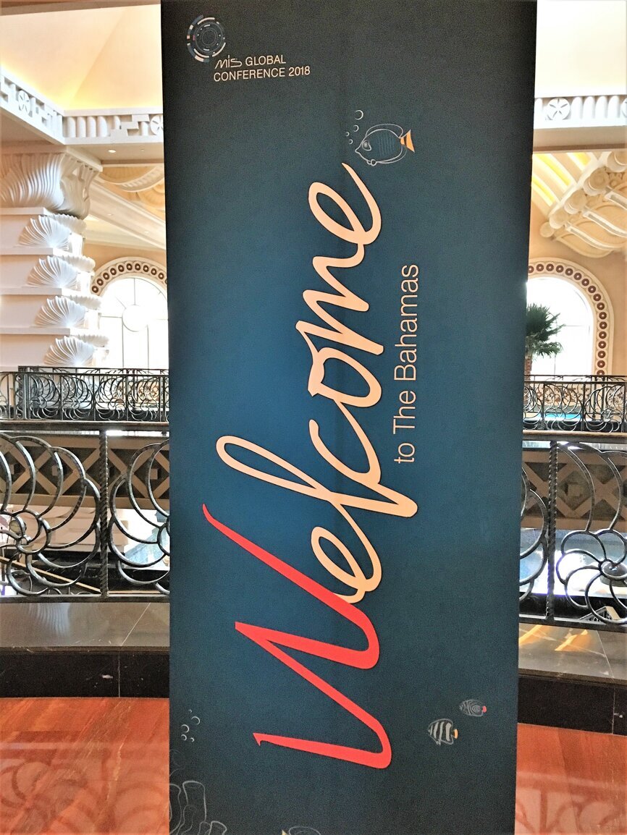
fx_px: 700
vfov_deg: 61.6
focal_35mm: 29
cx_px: 314
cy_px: 418
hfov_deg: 48.2
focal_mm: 4.15
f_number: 2.2
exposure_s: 1/15
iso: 250
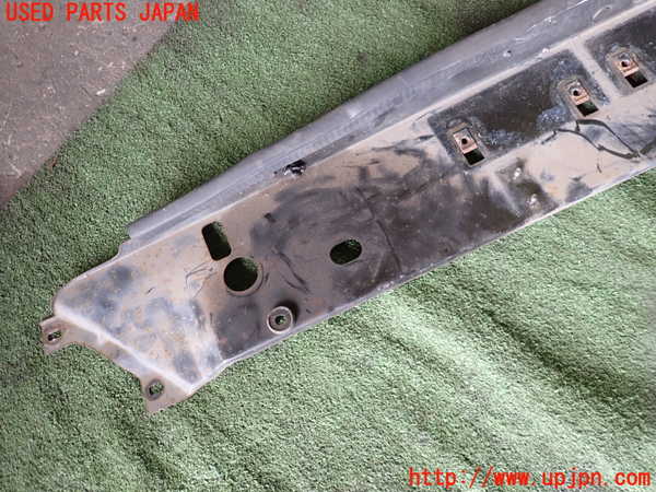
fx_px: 474
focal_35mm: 25
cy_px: 246
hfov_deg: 69.4
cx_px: 328
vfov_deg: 54.9
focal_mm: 4.5
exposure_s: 1/60
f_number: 2
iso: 160
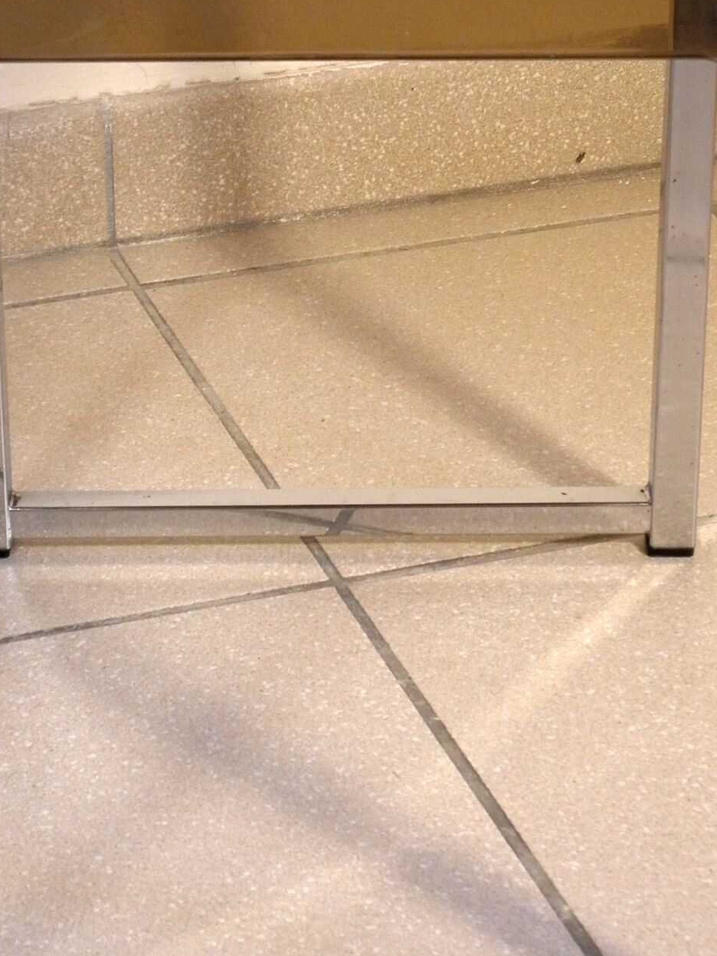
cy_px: 274
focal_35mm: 121
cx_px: 300
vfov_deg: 16.2
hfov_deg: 12.2
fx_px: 3342
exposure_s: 1/25
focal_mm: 10.6
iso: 200
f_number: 4.1
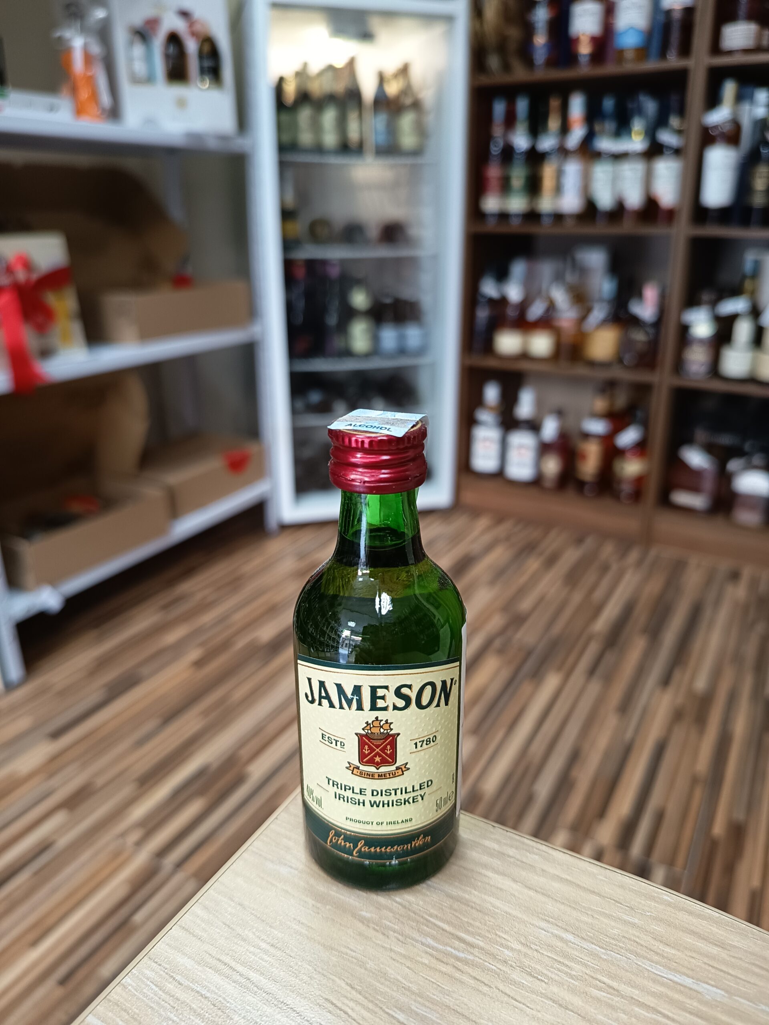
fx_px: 711
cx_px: 384
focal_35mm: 24
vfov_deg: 71.6
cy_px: 512
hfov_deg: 56.8
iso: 876
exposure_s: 1/25
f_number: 1.7
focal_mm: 5.27
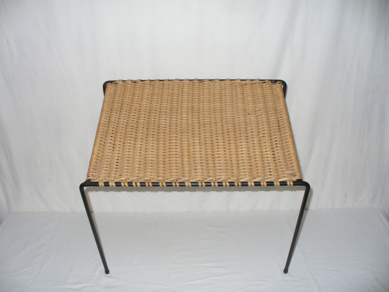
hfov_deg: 50.1
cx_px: 194
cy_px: 146
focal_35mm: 37
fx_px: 416
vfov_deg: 38.7
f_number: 2.8
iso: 160
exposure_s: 1/30
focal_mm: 6.1
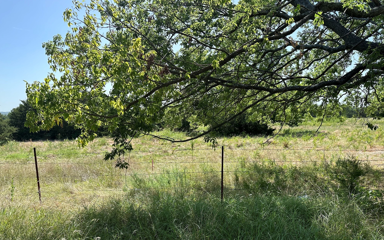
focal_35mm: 26
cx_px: 192
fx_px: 272
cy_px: 145
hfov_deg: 70.4
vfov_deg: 47.3
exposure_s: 1/2252
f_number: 1.78
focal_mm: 6.86
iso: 80
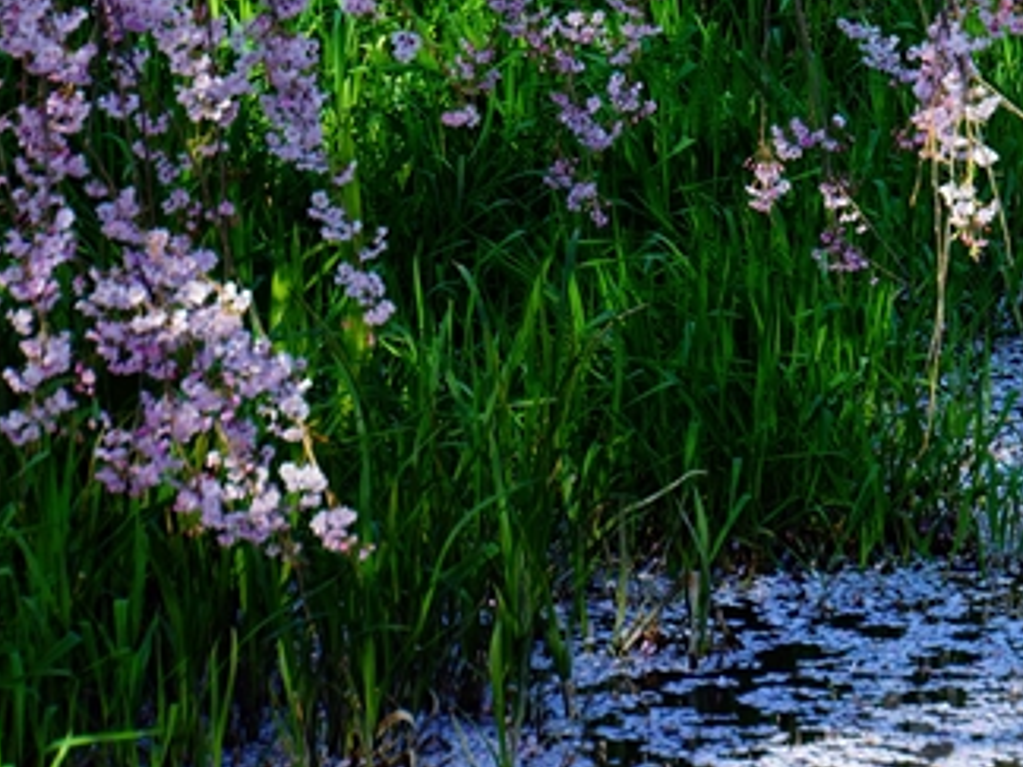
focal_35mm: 388
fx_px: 11472
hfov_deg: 5.1
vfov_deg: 3.8
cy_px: -63
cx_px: 960
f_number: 6.3
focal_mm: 109
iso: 160
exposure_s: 1/200
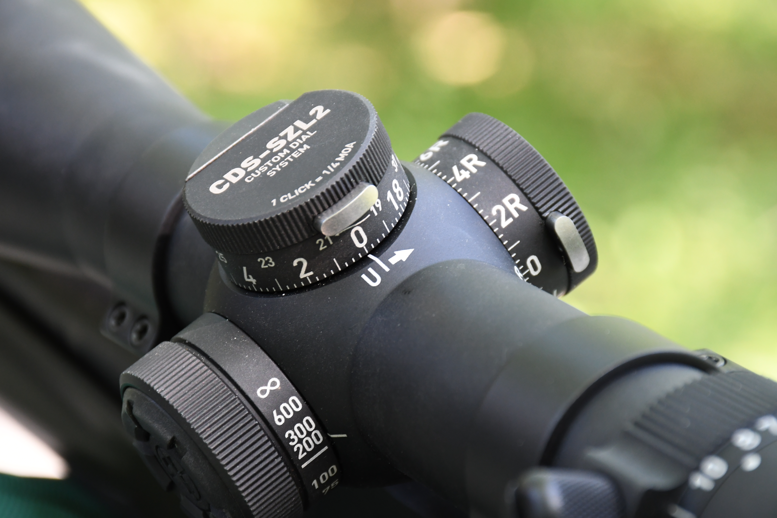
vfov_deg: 6.5
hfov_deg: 9.8
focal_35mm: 210
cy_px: 259
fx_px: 4532
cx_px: 388
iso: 1400
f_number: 10
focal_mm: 140
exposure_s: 1/60
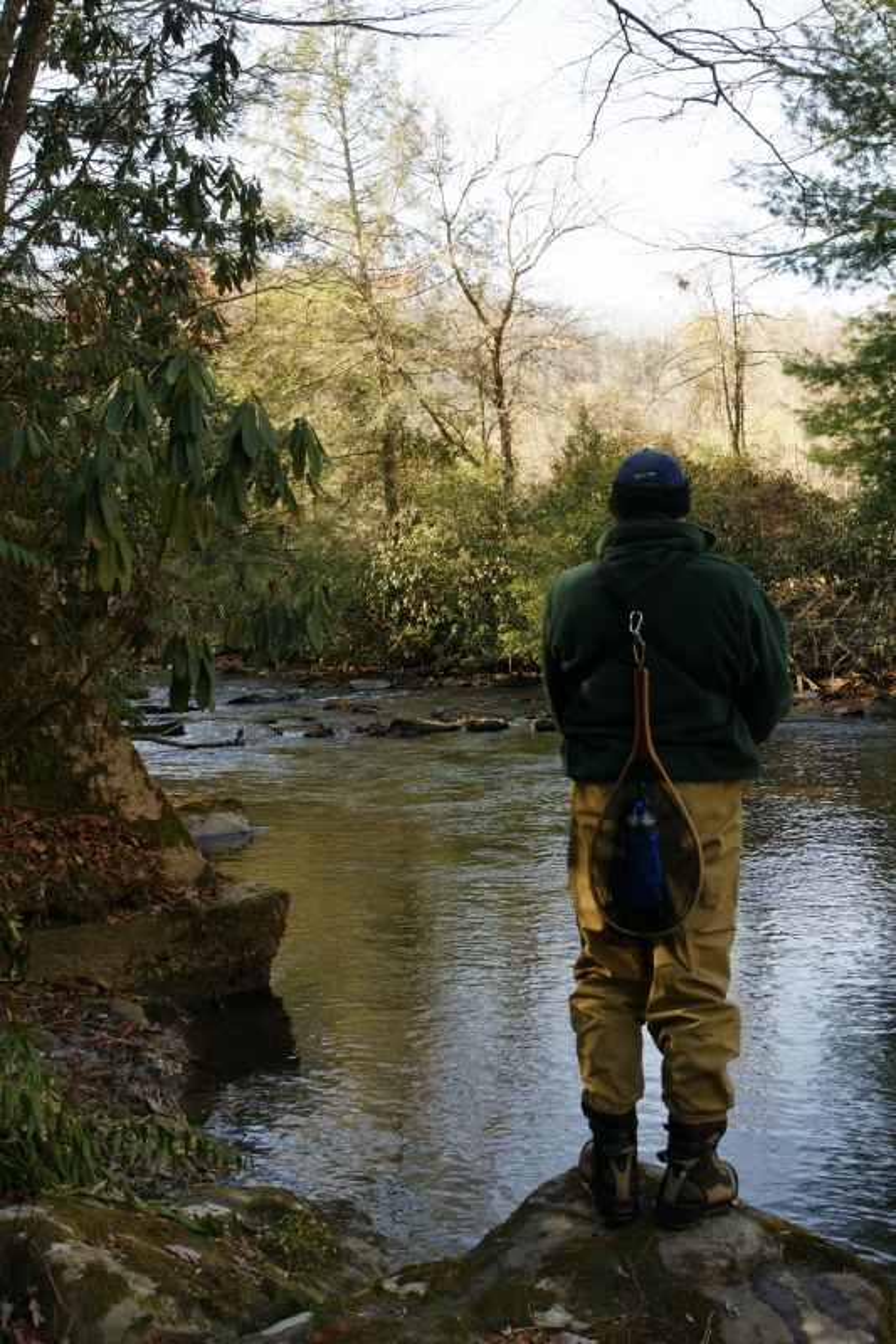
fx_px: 1344
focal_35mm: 36
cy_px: 672
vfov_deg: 53.1
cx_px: 448
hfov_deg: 36.9
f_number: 7.1
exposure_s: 1/60
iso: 200
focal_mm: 24
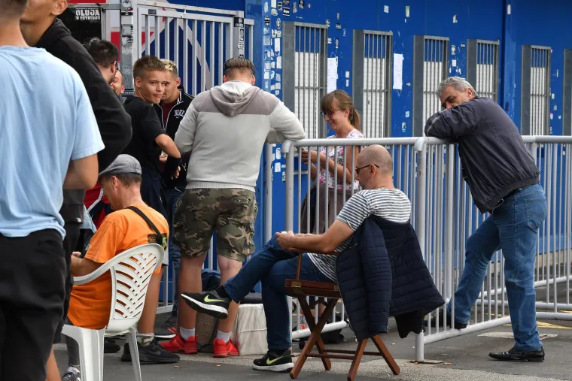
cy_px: 190
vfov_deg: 9.8
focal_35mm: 140
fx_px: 2225
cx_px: 286
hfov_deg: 14.7
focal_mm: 140
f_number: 13
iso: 640
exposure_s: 1/250
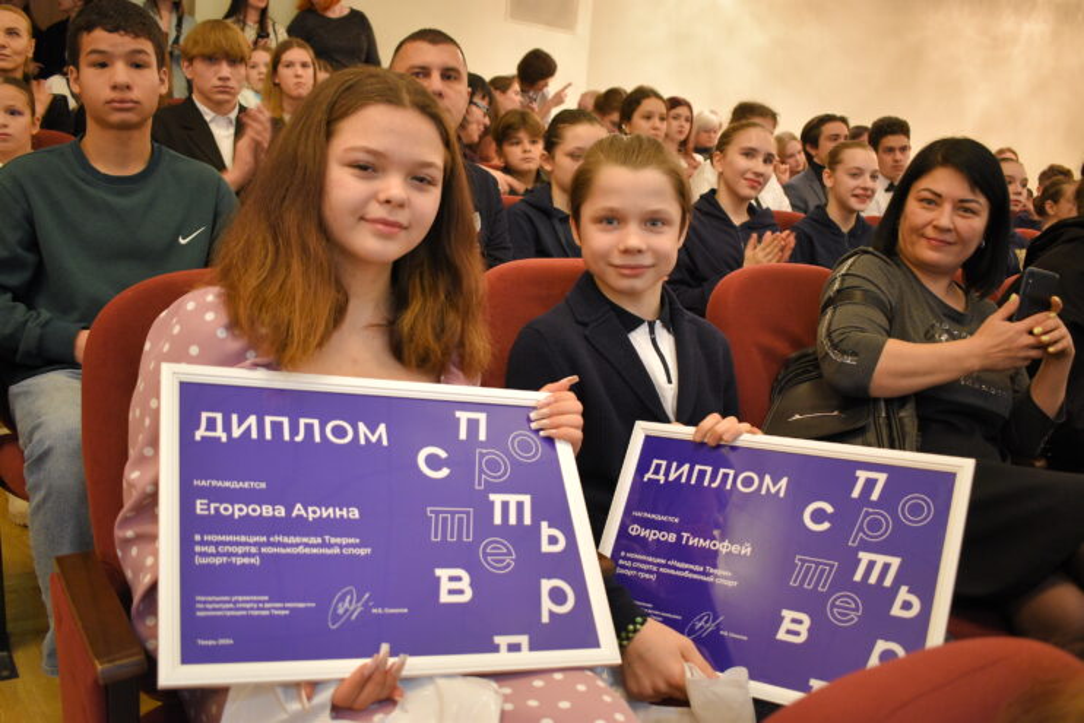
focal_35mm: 33
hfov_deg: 57.2
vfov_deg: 40.0
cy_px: 362
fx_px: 994
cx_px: 542
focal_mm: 22
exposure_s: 1/25
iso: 800
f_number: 3.8
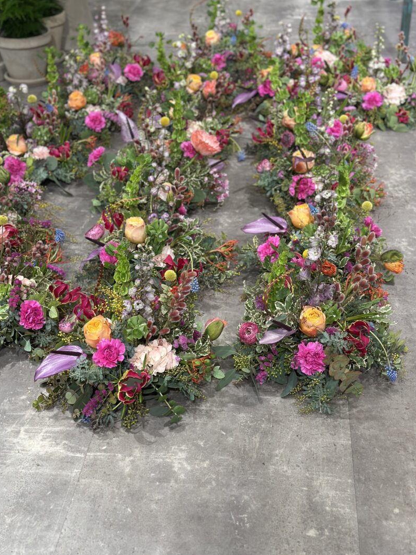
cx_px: 207
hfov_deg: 29.7
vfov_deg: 38.9
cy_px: 275
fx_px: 785
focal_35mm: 49
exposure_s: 1/100
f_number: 1.78
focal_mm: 6.86
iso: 125
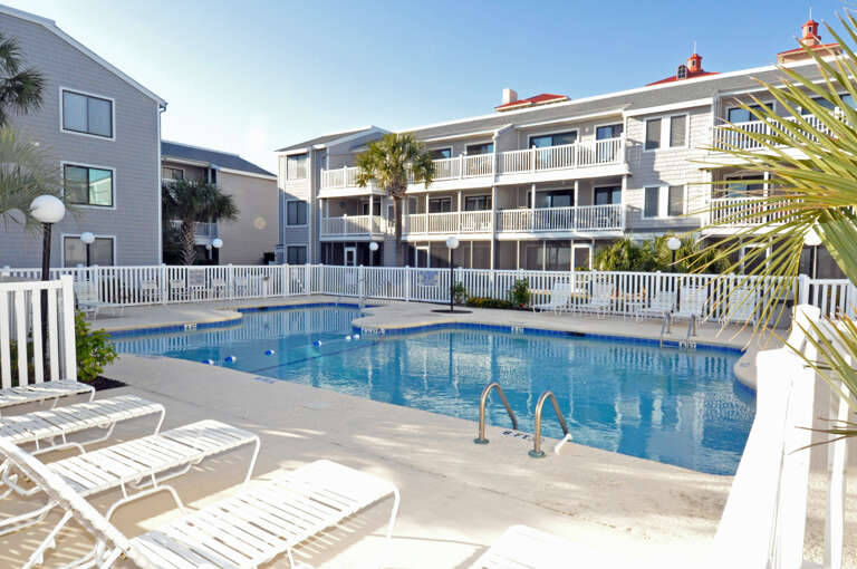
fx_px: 499
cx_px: 428
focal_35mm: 21
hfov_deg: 81.3
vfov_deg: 59.4
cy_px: 284
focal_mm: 14
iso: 2000
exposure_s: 1/200
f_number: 22
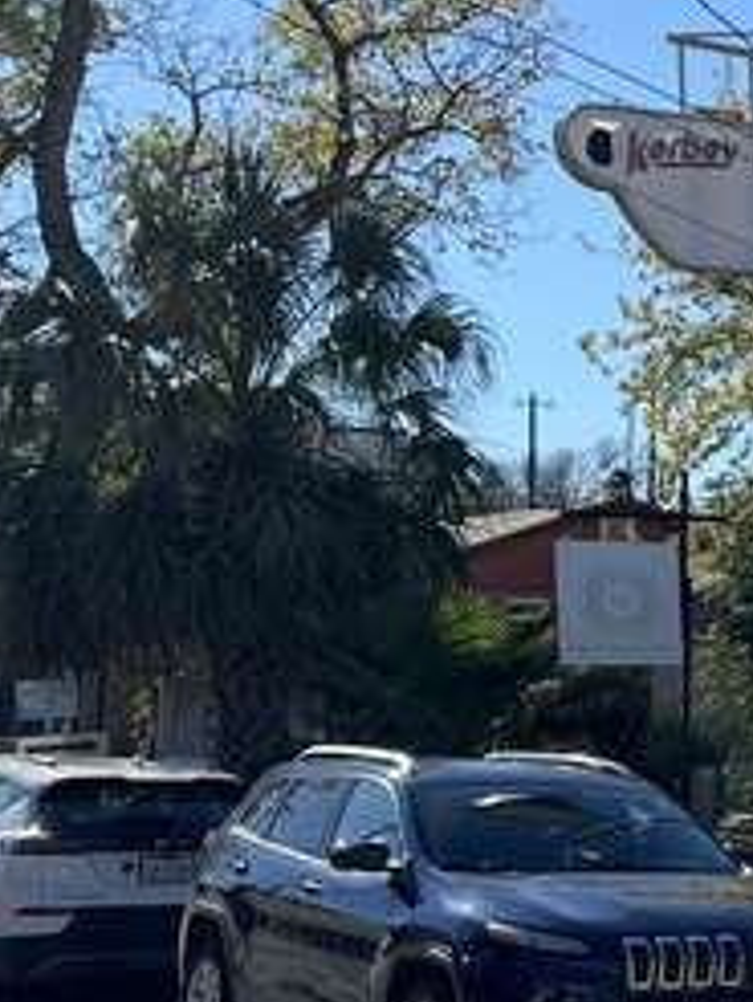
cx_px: 1429
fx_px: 2258
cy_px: 497
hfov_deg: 15.7
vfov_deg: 25.0
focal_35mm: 78
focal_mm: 6.86
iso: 80
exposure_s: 1/3802
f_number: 1.78
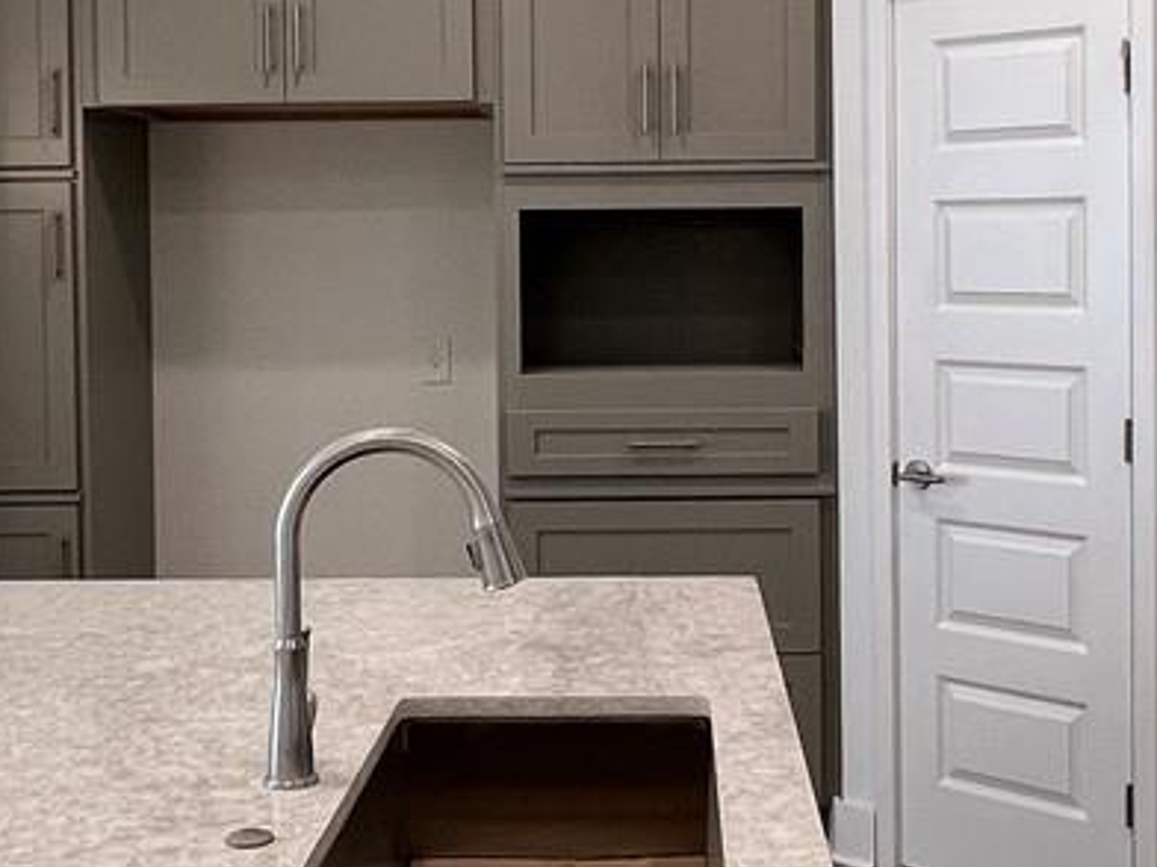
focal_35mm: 53
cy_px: 301
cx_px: 646
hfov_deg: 36.1
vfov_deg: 27.4
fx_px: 1771
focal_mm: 1.57
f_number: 1.8
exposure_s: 1/120
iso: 125
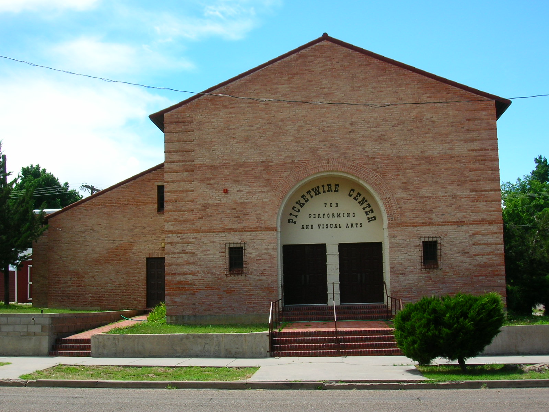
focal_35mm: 46
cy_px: 206
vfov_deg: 31.5
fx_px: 730
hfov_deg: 41.2
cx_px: 274
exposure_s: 1/236
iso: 50
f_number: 5.4
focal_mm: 7.7
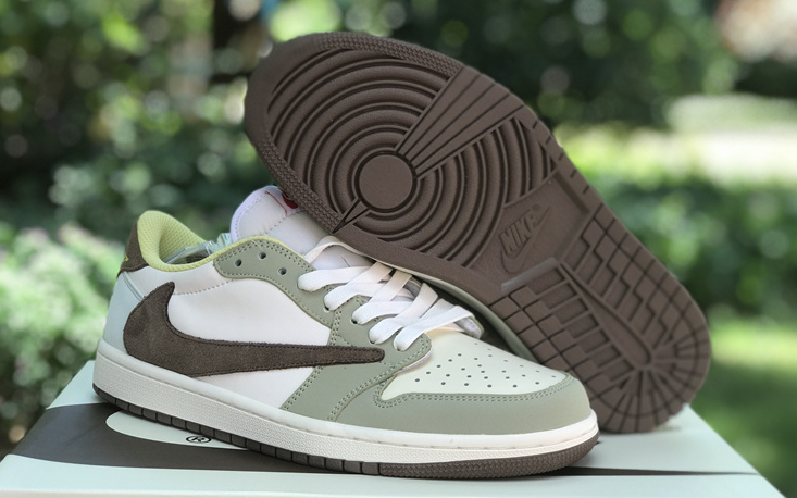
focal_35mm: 61
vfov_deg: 21.3
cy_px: 267
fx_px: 1325
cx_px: 400
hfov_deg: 33.5
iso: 25
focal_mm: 6.6
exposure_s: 1/100
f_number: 2.8
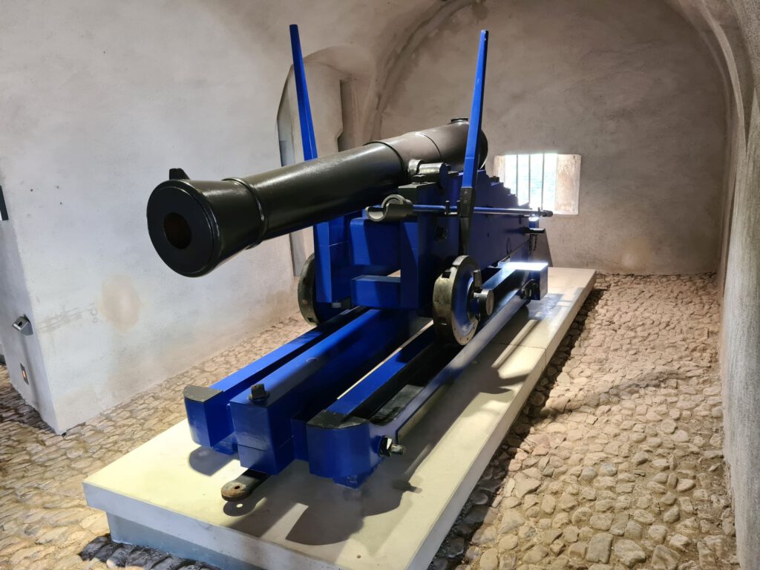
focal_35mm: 26
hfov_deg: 67.3
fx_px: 571
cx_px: 380
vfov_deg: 53.1
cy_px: 285
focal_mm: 5.4
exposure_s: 1/50
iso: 400
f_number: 1.8
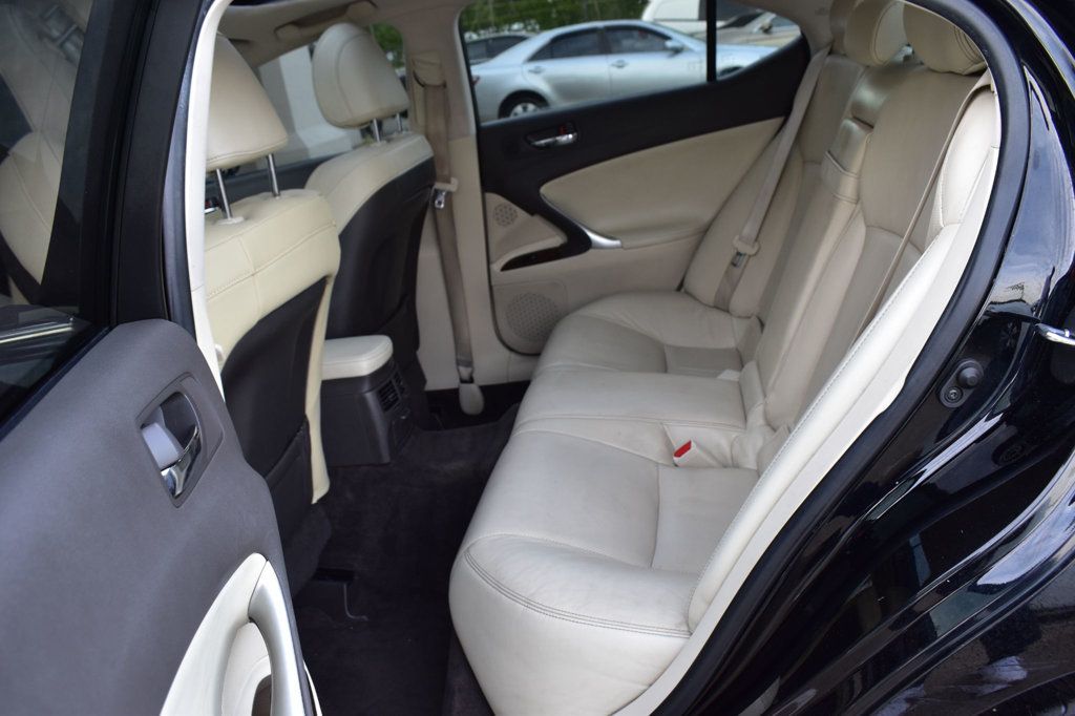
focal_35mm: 30
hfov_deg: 61.9
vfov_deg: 43.6
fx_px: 895
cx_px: 538
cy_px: 358
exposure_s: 1/40
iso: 400
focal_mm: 20
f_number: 7.1
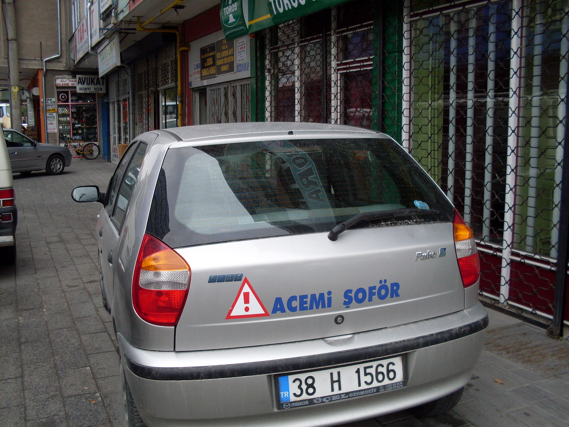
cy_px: 214
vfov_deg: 37.7
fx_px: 625
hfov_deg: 49.0
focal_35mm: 38
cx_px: 284
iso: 80
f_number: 2.8
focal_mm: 6.3
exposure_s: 1/125
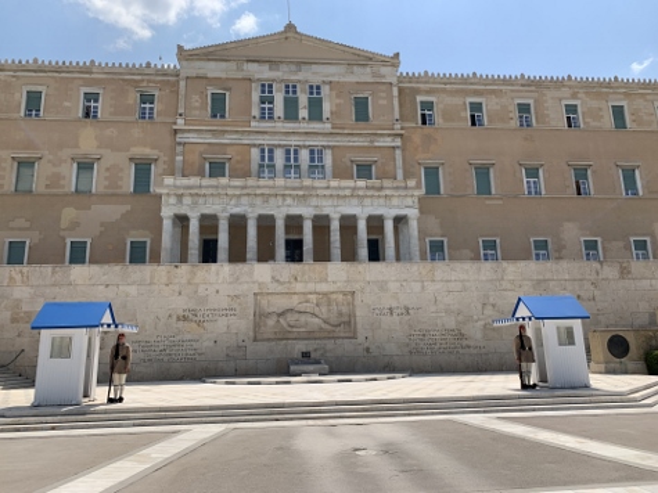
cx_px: 329
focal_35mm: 26
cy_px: 246
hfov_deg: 67.3
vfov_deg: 53.0
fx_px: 494
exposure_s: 1/3401
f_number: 1.8
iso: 25
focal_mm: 4.25
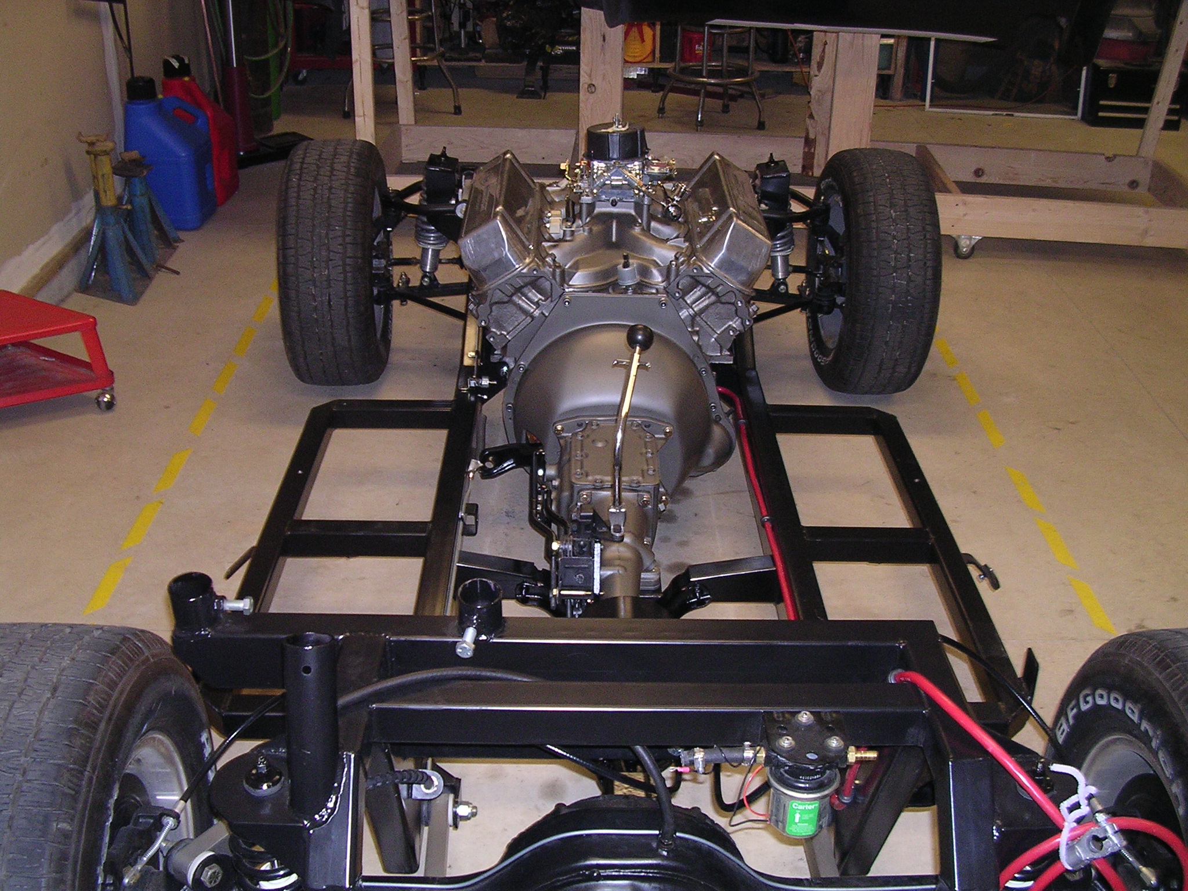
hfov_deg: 49.0
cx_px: 594
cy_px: 446
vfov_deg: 37.7
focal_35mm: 38
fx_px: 1304
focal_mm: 5.8
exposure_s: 1/60.1
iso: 238
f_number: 2.8
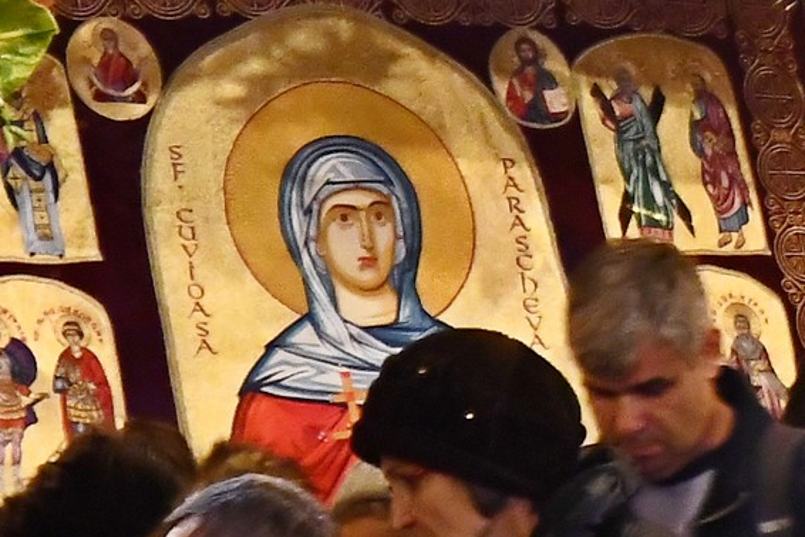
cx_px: 566
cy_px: 124
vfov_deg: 6.5
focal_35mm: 210
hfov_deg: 9.8
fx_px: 4694
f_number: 4
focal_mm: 66
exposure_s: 1/25
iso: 3200
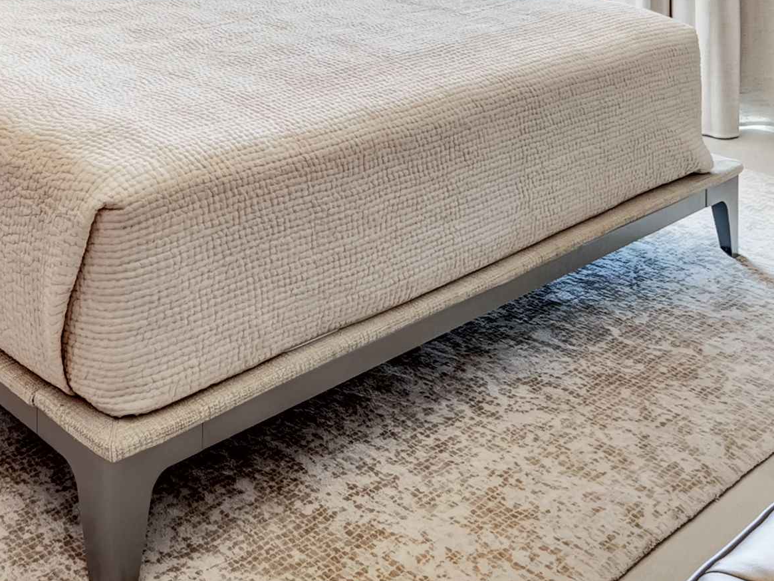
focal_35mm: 49
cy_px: -251
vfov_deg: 24.3
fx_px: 1096
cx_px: 33
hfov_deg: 35.8
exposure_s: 1/25
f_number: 10
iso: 400
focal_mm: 14
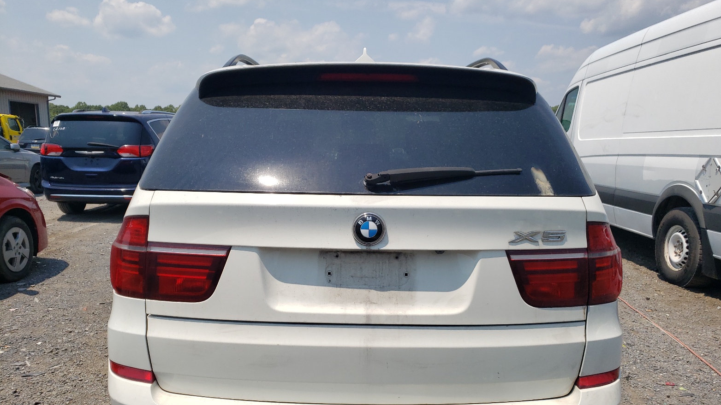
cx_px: 369
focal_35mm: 29
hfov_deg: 66.1
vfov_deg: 39.7
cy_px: 266
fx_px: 554
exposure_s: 1/5000
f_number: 1.5
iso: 50
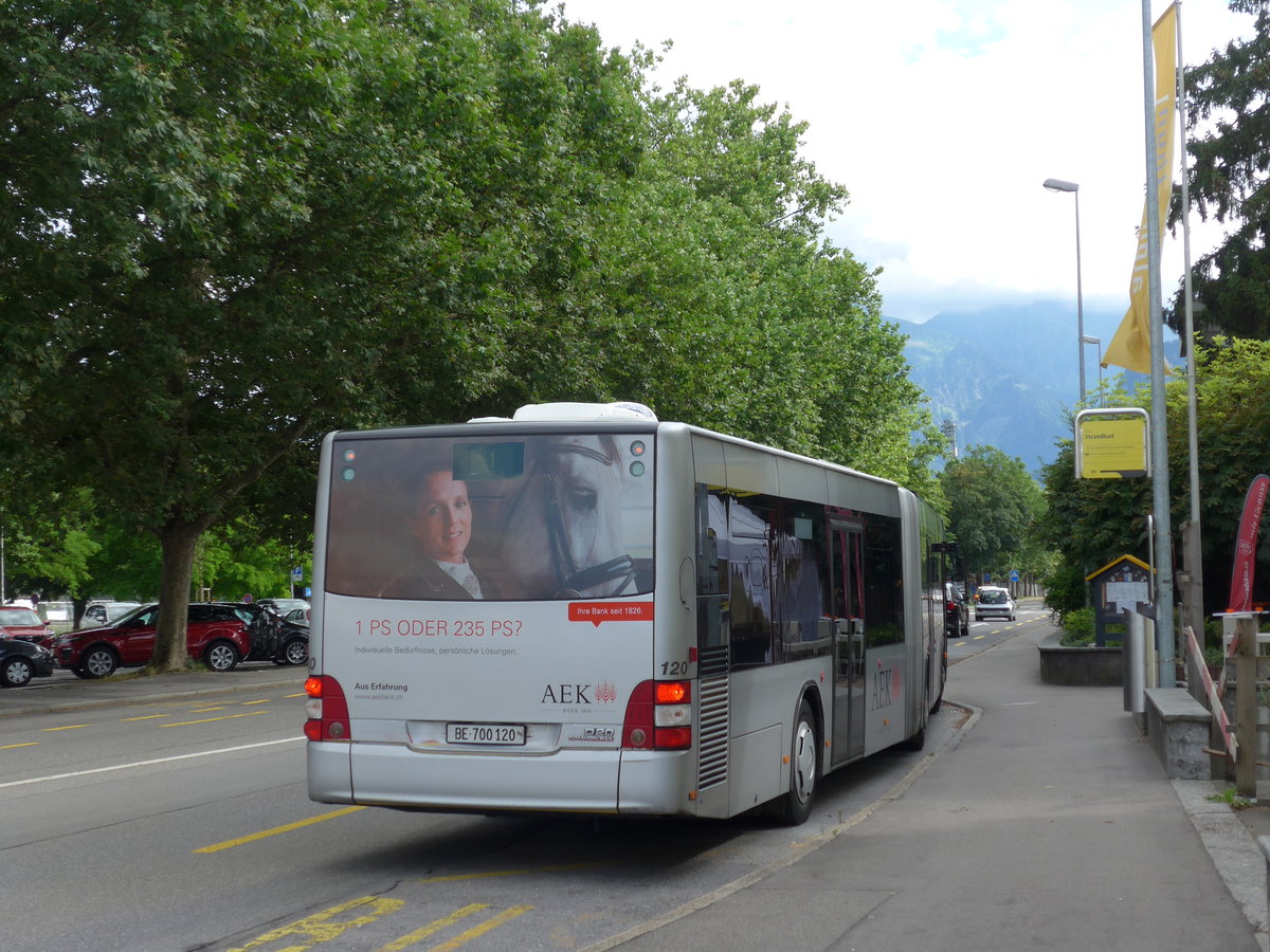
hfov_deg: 34.9
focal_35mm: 55
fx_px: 2018
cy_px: 476
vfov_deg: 26.6
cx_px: 635
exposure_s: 1/500
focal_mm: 11.3
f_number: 3.4
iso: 80
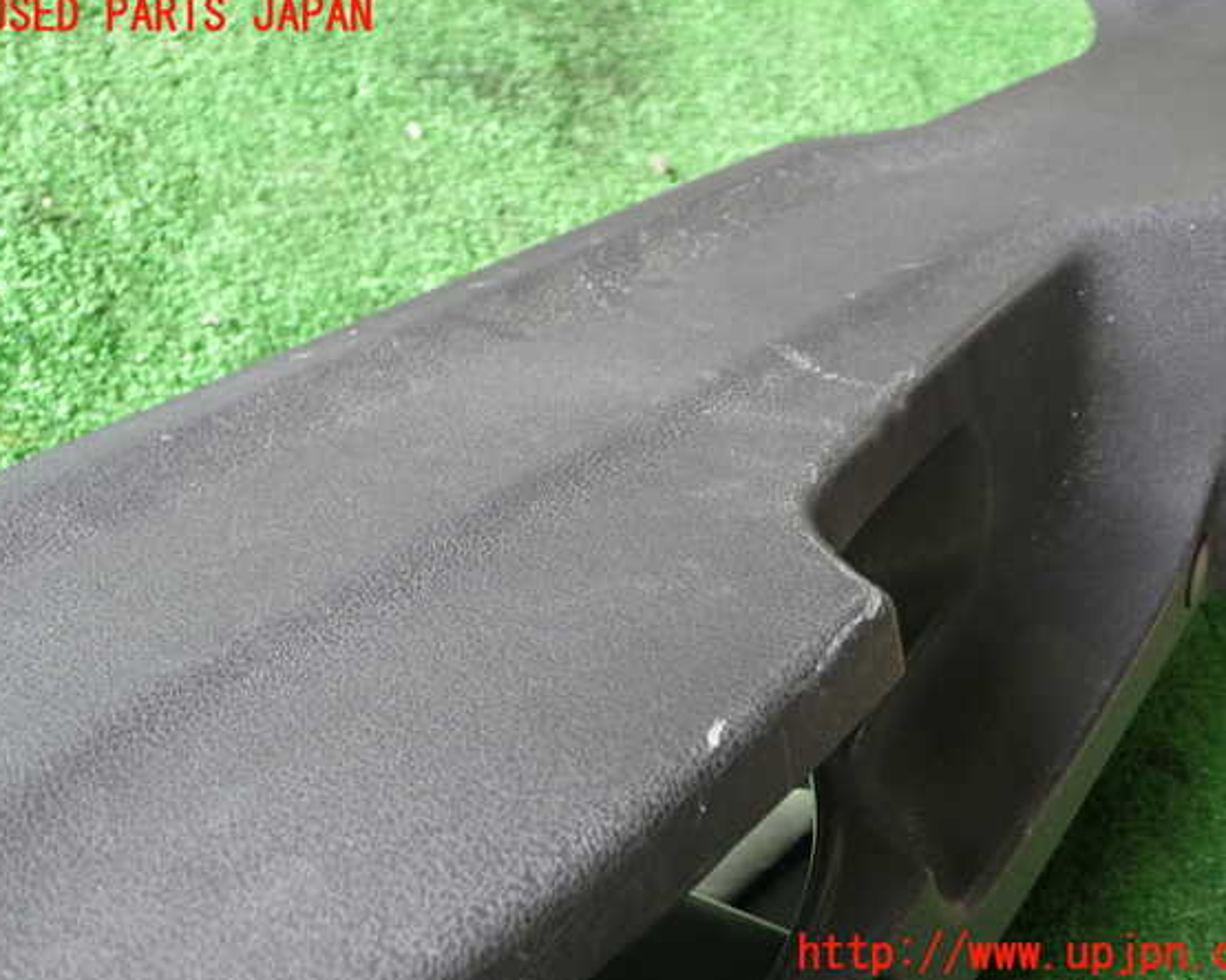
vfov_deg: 39.2
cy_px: 486
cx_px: 634
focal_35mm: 38
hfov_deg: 47.9
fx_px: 1379
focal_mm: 6.37
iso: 200
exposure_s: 1/40
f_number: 2.5
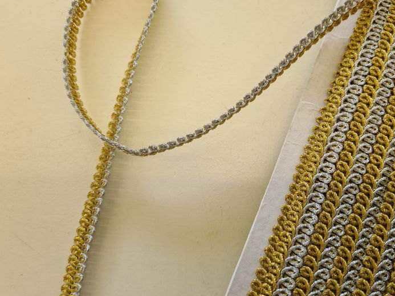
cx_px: 223
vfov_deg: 46.8
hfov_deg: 59.7
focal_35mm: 30
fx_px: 342
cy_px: 134
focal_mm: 5.4
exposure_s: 1/101
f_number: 1.8
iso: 50
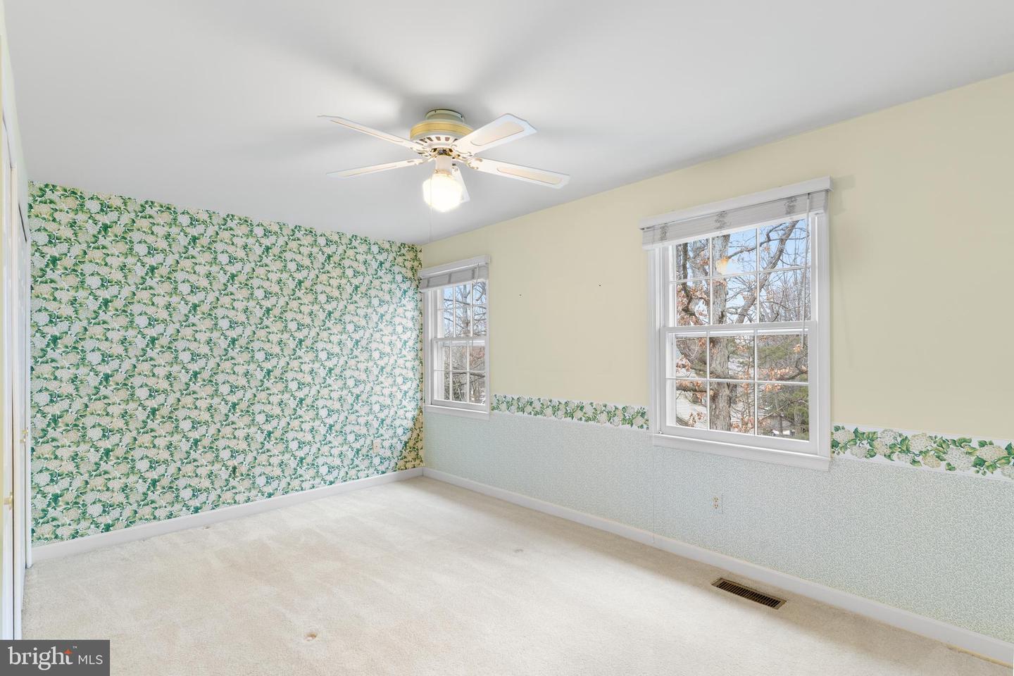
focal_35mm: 17
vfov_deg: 70.4
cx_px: 507
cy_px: 338
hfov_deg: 93.3
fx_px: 479
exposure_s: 1/10
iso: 800
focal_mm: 17
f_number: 9
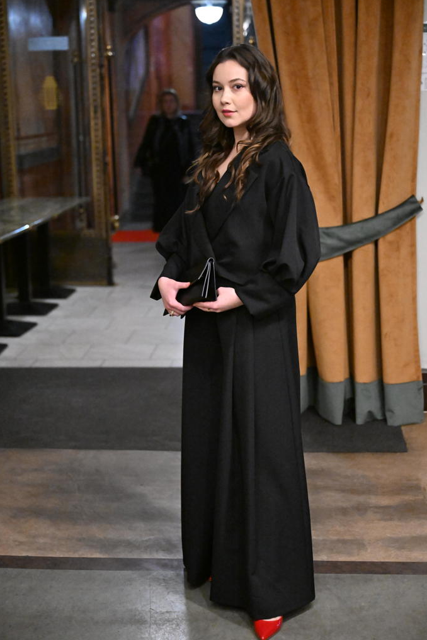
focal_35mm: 58
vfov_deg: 34.5
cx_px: 215
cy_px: 316
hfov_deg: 23.4
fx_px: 1032
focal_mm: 57
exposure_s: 1/500
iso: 16000
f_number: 2.8
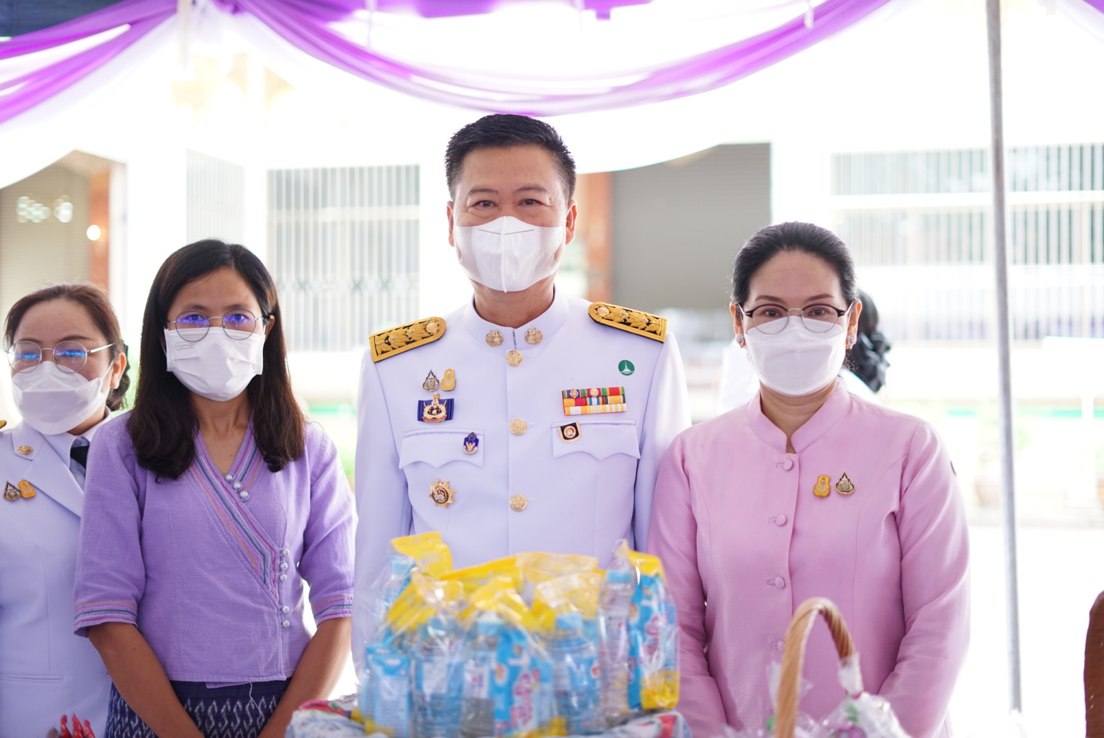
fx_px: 1534
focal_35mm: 50
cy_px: 369
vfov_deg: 27.0
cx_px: 552
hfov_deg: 39.6
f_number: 1.8
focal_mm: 50
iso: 400
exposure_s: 1/80
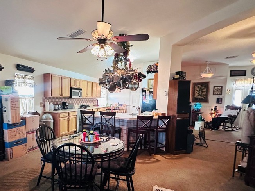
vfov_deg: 60.6
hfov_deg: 74.7
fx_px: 162
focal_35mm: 22
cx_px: 91
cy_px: 114
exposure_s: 1/60
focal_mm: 2.22
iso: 500
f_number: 2.2
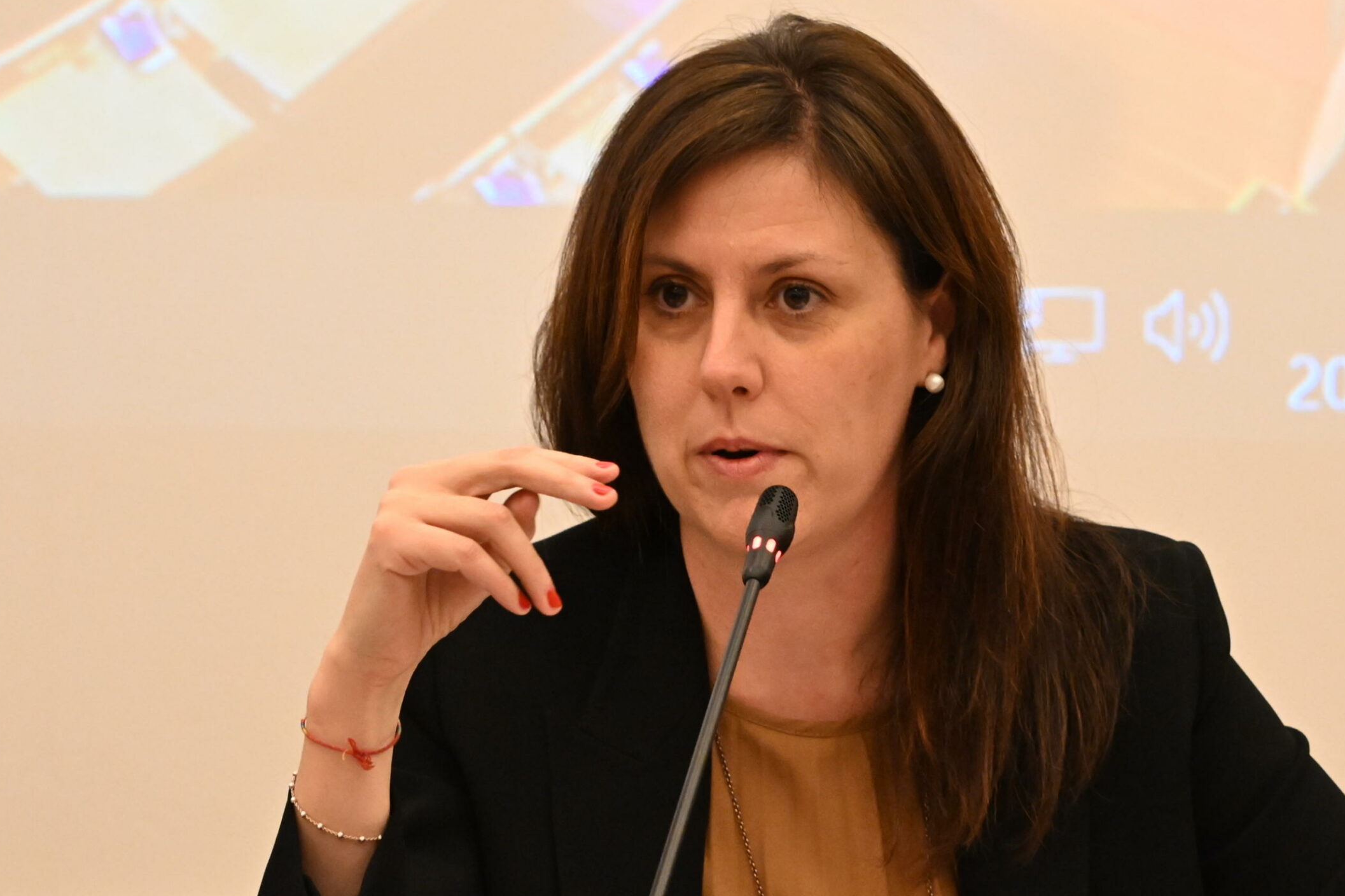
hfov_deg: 9.4
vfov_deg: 6.3
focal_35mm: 218
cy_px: 457
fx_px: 8143
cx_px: 784
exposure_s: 1/320
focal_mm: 120
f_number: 4.5
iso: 3200
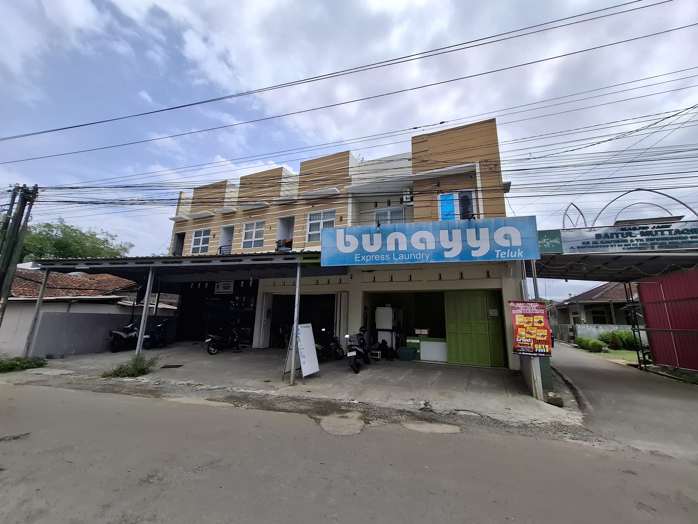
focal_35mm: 13
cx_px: 349
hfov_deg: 106.2
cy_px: 262
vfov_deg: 89.9
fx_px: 262
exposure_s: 1/2008
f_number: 2.2
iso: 40
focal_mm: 1.74
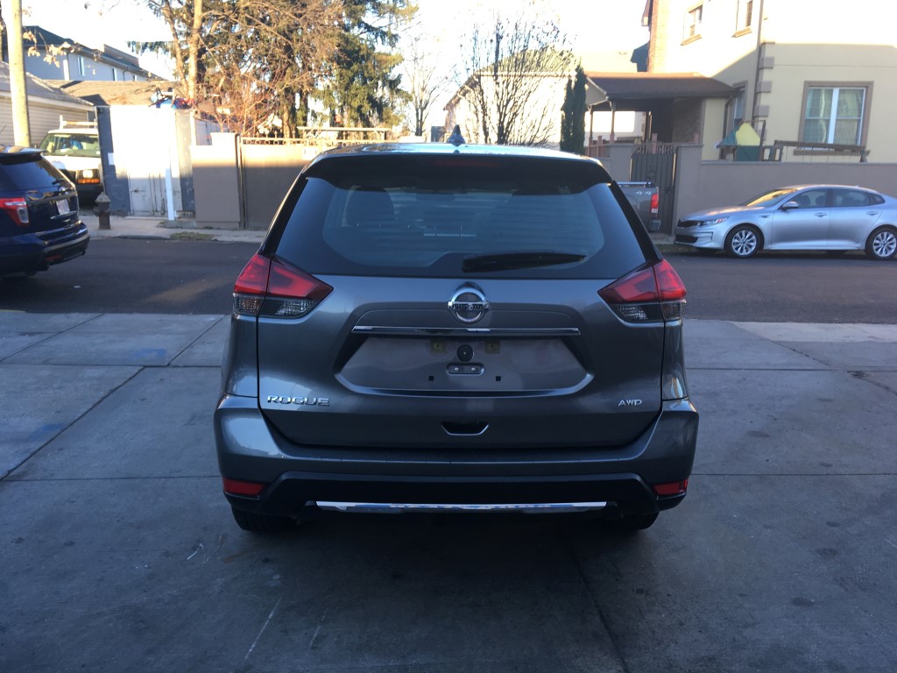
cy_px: 336
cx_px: 448
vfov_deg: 48.2
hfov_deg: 61.7
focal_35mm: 29
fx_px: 751
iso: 25
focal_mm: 4.15
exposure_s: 1/120
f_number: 2.2
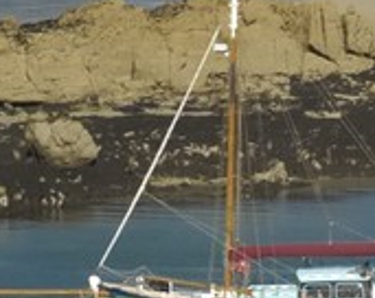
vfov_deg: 3.1
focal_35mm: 501
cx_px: 1469
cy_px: 208
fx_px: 5548
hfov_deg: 3.7
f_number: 11
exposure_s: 1/160
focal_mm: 38
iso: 100
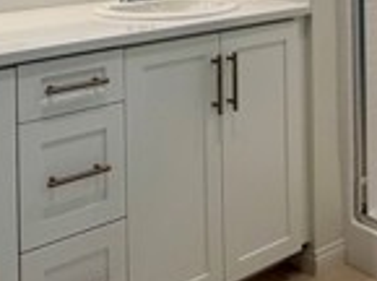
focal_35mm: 62
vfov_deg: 21.3
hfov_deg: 31.2
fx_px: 674
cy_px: -88
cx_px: 169
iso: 64
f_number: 2.2
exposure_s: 1/120
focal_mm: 2.22
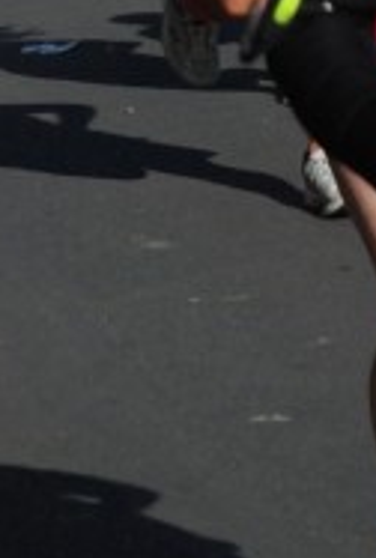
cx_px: -142
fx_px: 5608
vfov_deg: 5.7
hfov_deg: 3.8
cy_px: -209
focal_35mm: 361
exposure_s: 1/2000
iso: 1000
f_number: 8
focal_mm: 75
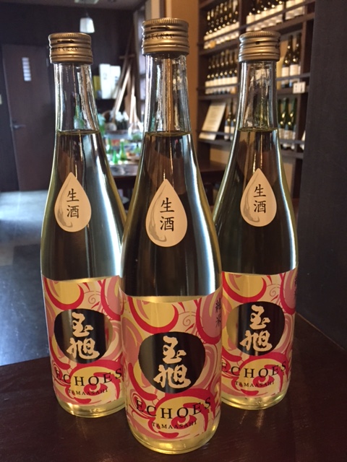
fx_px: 388
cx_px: 174
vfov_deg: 61.7
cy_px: 231
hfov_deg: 48.2
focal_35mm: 29
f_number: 2.2
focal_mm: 4.15
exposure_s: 1/30
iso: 250
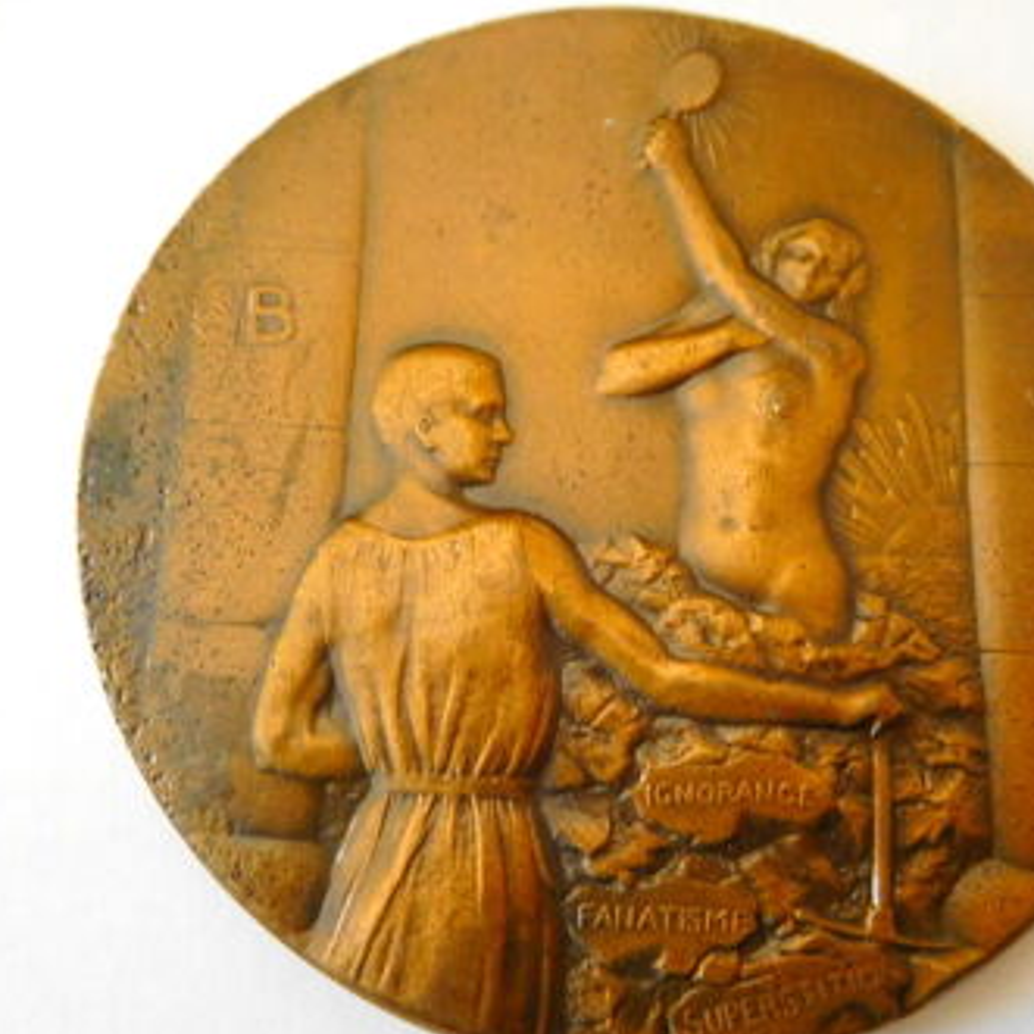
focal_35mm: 32
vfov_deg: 51.1
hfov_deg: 51.1
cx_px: 556
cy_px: 556
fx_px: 1081
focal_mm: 4.5
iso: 360
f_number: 3.4
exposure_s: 1/30
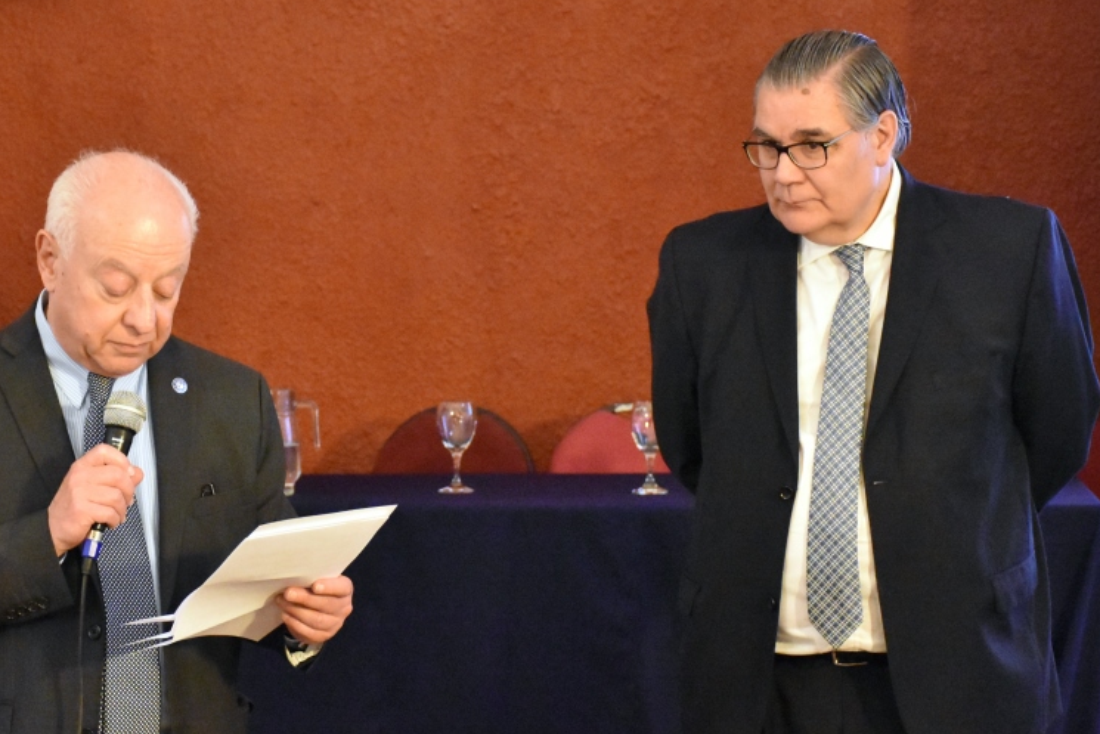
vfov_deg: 13.8
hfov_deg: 20.6
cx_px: 443
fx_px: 3025
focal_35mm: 99
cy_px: 397
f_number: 4.5
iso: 12800
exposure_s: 1/30
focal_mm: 48
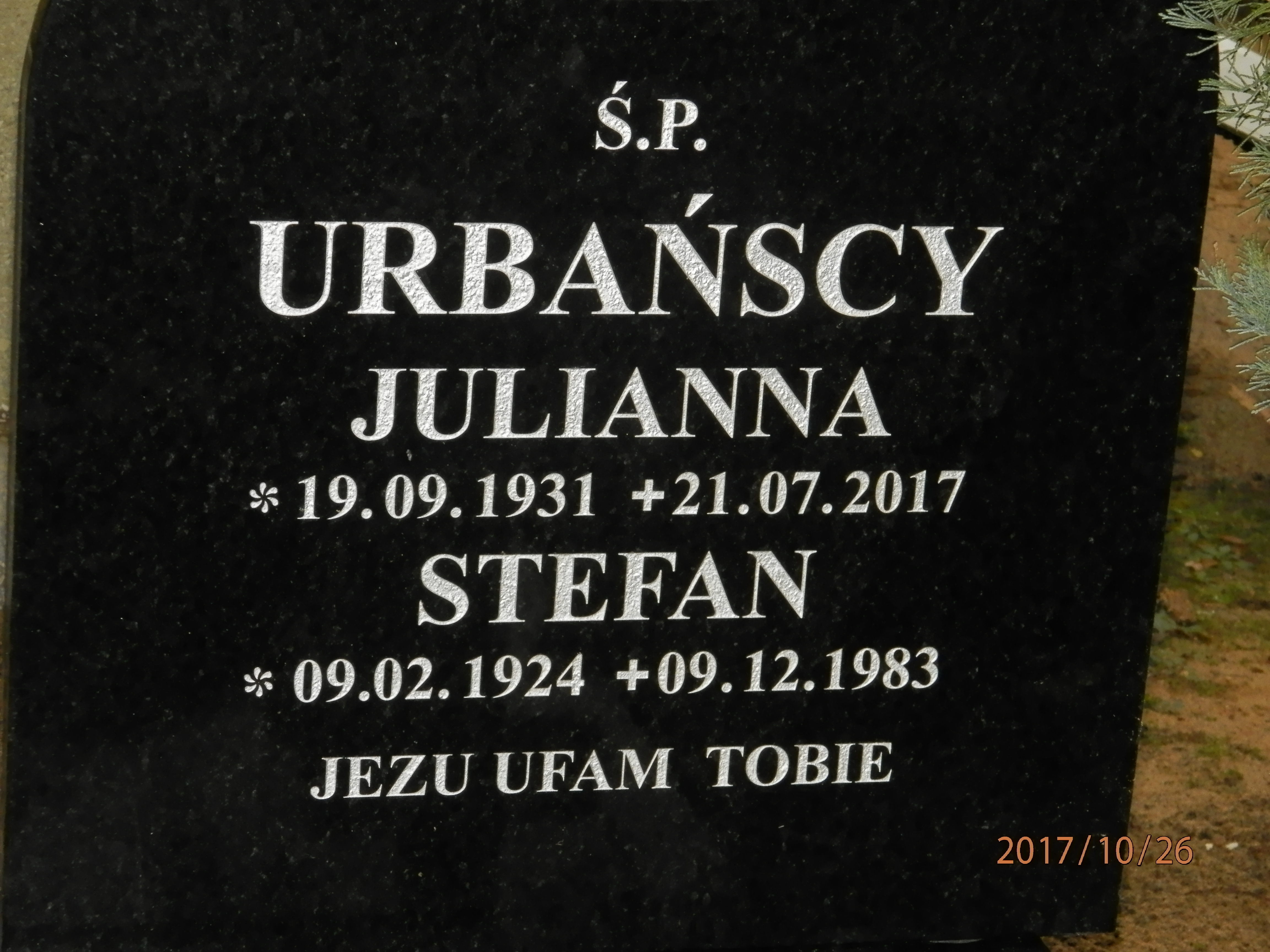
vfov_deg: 14.0
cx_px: 635
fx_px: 3889
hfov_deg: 18.5
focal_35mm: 106
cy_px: 476
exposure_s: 1/160
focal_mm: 19
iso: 400
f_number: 4.5
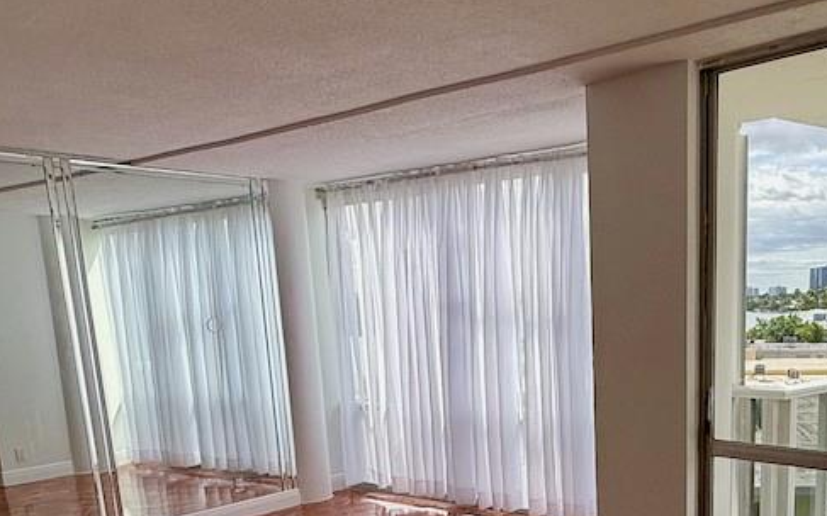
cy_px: 506
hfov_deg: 49.3
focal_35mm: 39
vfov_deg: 30.6
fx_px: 879
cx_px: 565
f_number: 2.2
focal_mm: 2.22
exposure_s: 1/760
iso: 50
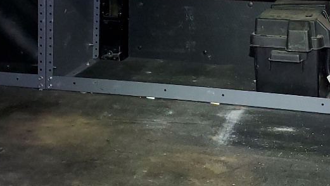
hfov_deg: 24.4
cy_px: 10
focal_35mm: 87
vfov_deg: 13.7
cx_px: 194
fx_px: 761
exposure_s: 1/60.2
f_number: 1.5
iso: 130
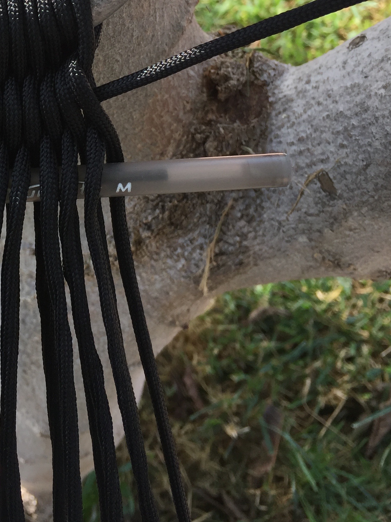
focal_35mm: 53
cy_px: 99
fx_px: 798
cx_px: 37
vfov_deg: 35.0
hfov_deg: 26.6
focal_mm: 4.15
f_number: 2.2
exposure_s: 1/289
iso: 32
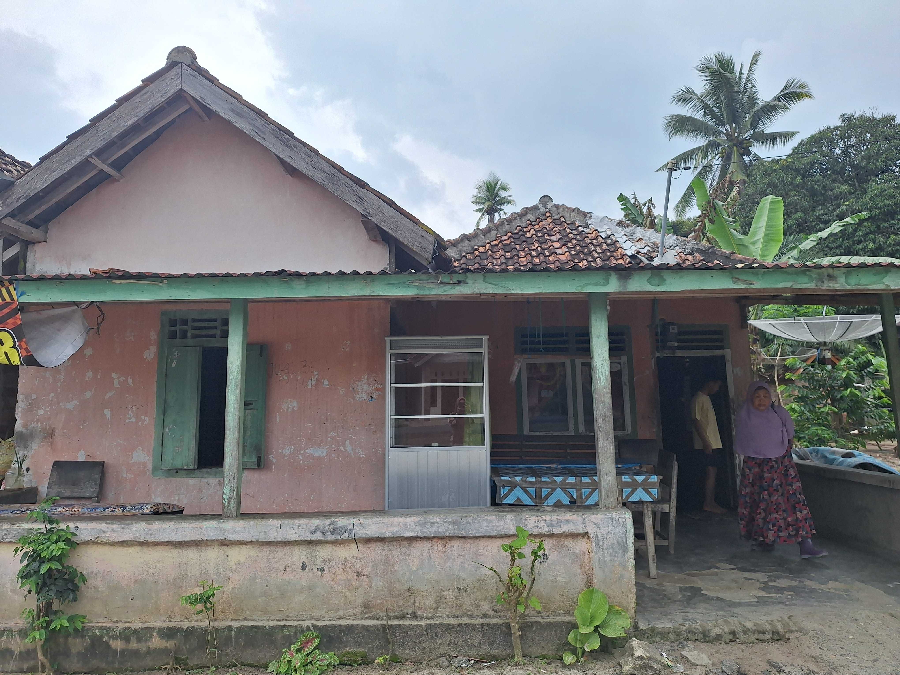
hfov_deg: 73.9
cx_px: 450
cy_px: 338
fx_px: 598
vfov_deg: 58.9
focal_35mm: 23
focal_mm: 5.54
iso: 40
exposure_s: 1/1429
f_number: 1.8
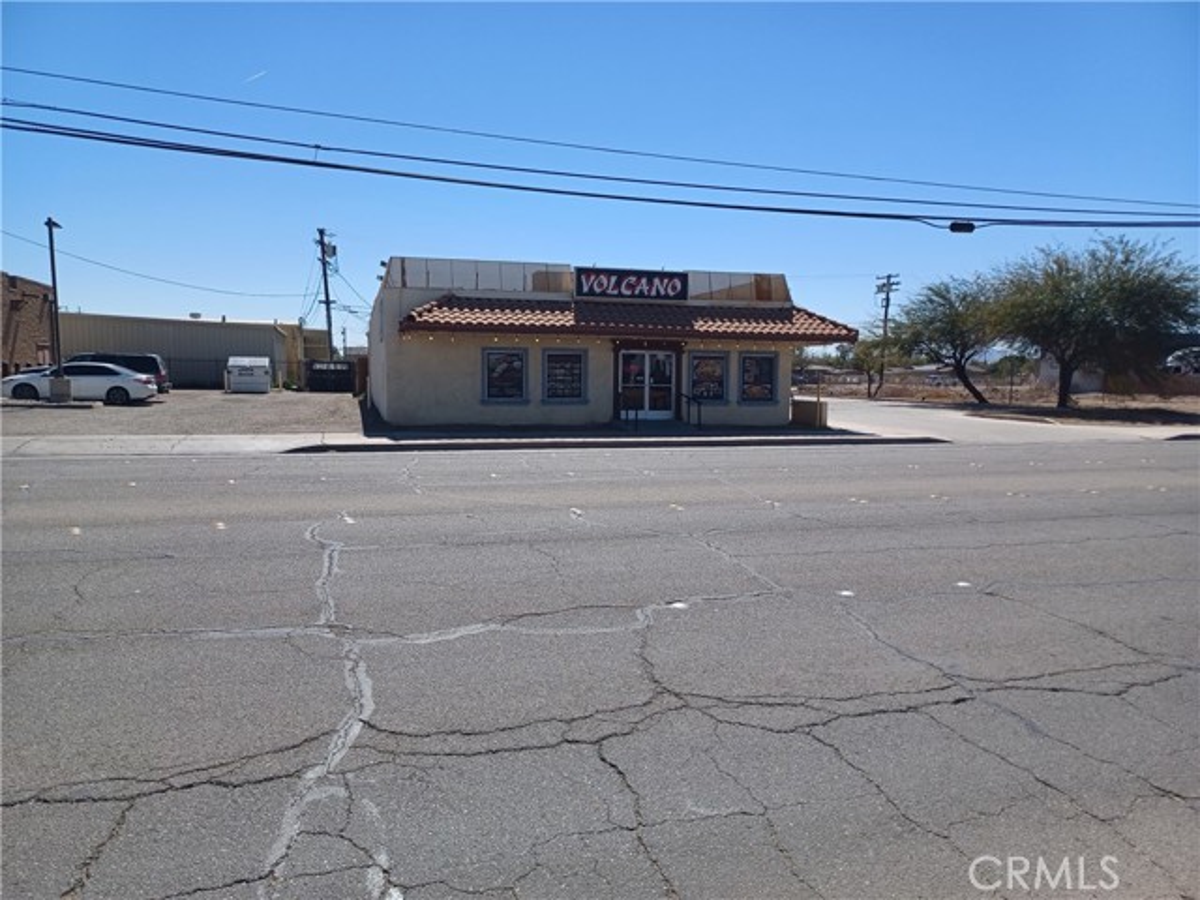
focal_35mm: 25
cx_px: 600
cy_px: 450
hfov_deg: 69.4
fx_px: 867
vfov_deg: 54.9
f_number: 1.8
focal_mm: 4.6
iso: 32
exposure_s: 1/571
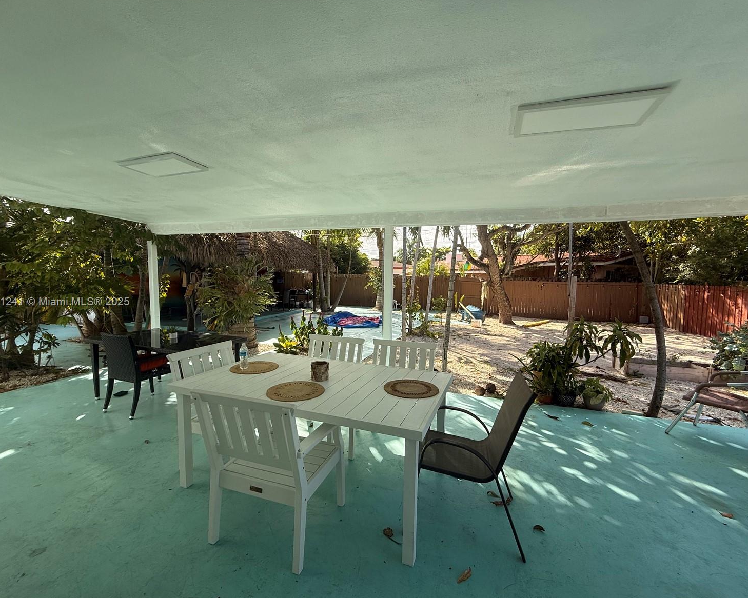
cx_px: 376
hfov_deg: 96.8
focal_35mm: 15
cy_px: 303
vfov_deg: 84.0
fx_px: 332
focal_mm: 2.22
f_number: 2.2
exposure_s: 1/820
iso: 64
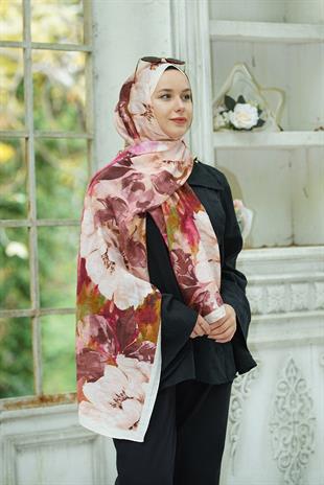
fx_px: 1550
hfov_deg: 11.9
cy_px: 242
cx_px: 162
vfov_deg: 17.8
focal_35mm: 115
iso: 400
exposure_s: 1/100
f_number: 3.5
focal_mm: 115
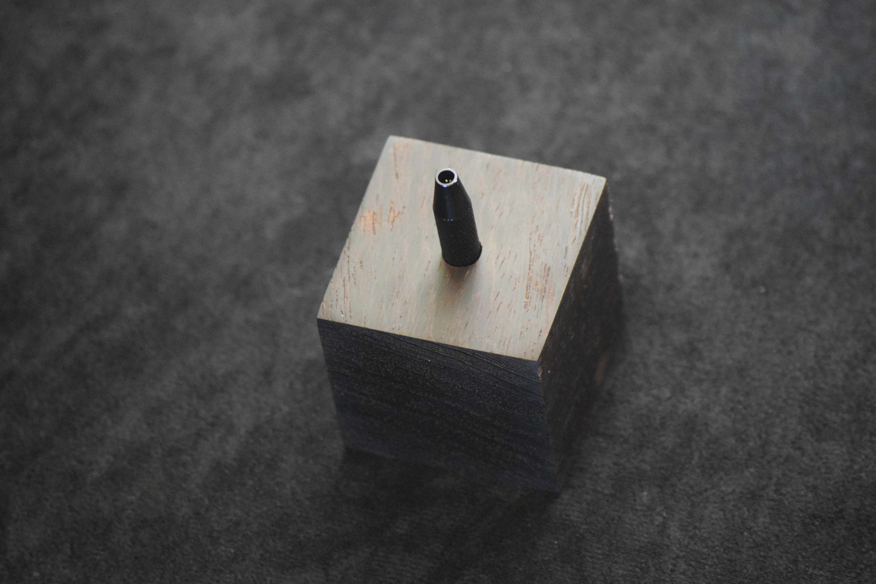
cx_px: 438
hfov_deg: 8.9
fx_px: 5657
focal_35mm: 232
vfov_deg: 5.9
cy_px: 292
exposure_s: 1/50
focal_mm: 155
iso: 6400
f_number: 5
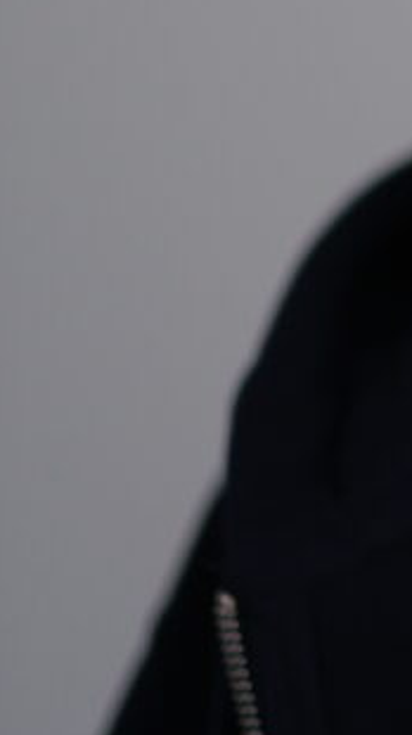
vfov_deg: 6.5
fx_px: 6361
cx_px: 883
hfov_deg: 3.7
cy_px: -220
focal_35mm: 327
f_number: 1.2
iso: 250
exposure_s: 1/85
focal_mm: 56
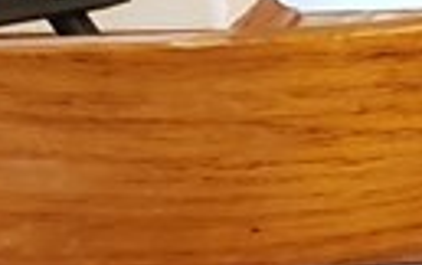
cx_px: 1161
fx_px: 2510
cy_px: -101
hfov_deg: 8.4
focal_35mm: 218
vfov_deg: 6.0
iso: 250
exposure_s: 1/17
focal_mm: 4.3
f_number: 2.4
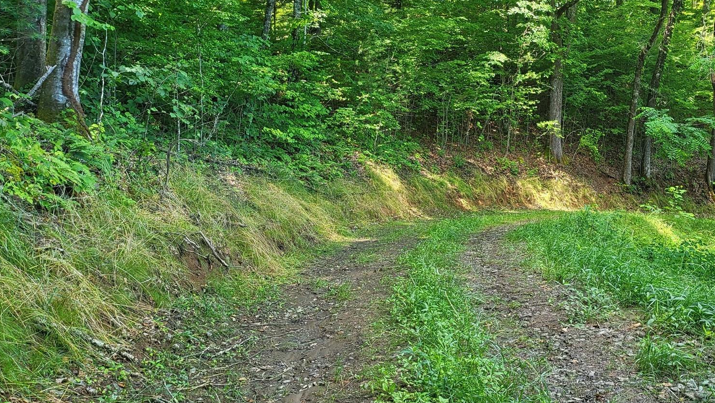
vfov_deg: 32.8
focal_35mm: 36
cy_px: 167
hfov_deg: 54.5
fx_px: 683
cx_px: 455
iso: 64
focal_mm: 5
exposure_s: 1/120
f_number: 1.8
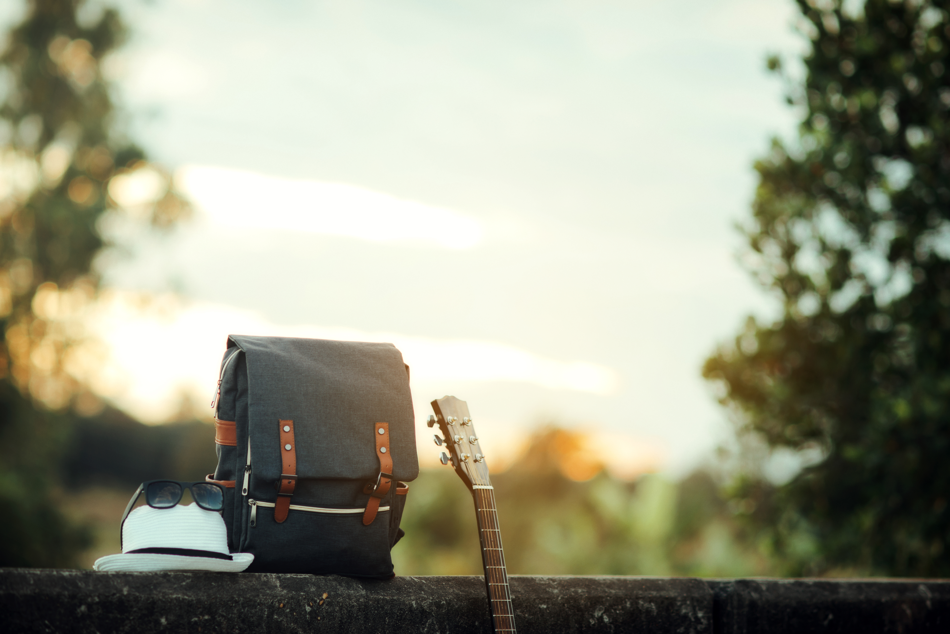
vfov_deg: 10.2
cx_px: 475
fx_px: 3563
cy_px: 317
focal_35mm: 135
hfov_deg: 15.2
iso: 200
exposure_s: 1/250
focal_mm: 135
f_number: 2.8
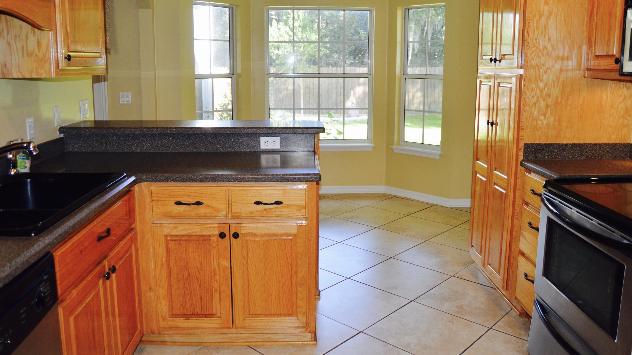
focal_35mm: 29
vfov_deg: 40.0
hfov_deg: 66.1
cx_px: 318
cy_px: 140
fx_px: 486
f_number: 4
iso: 400
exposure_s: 1/125
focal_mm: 18
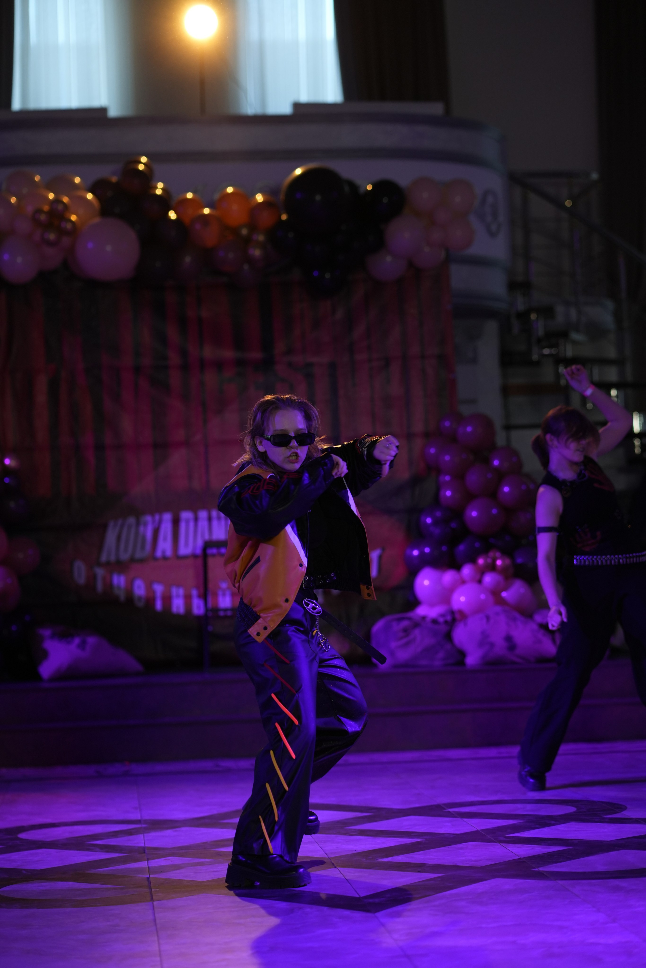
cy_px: 484
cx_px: 323
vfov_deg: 23.9
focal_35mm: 85
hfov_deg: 16.1
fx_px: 2288
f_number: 2.2
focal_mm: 85
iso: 800
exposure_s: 1/400
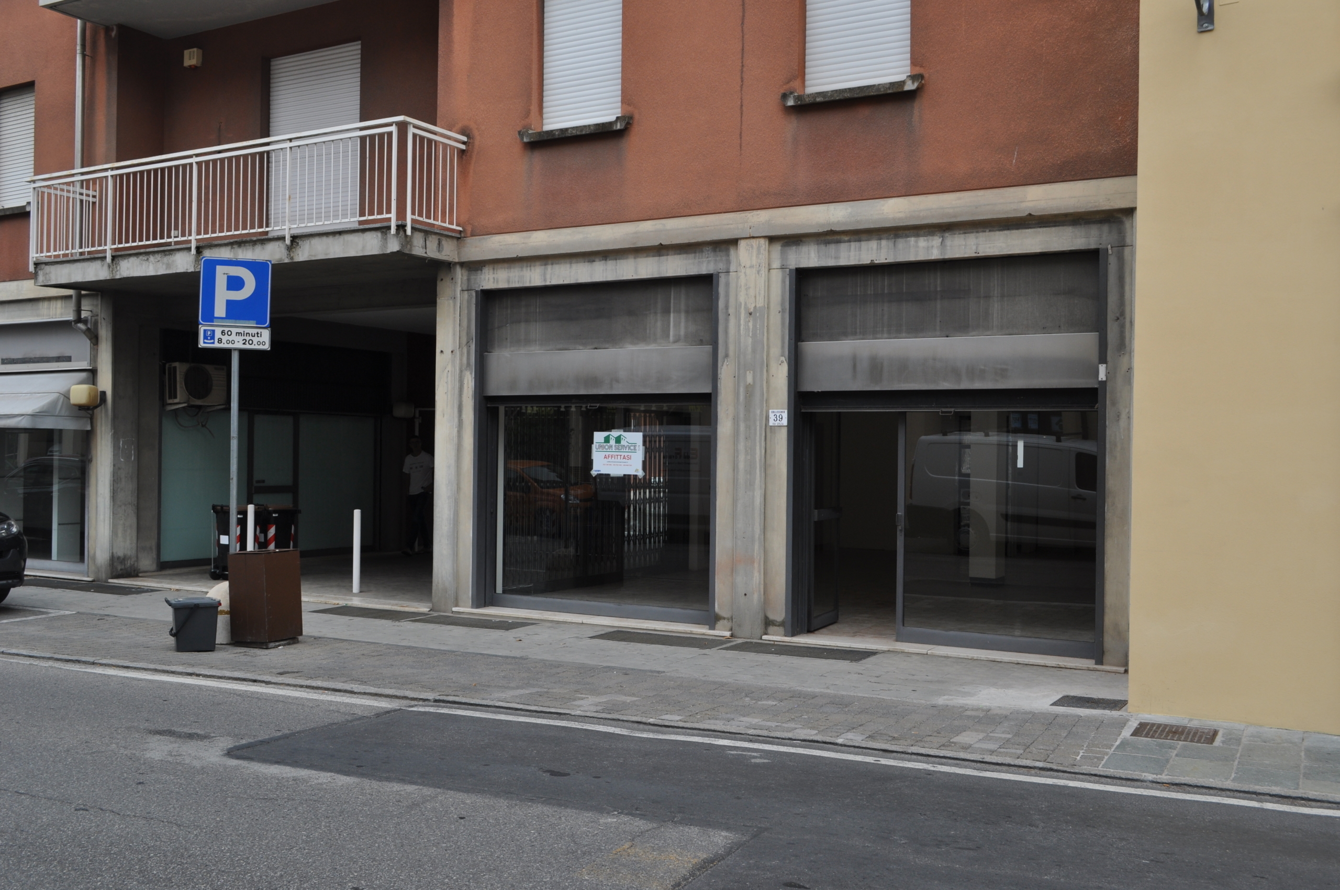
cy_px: 445
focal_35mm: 33
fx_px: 1227
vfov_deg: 39.9
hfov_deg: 57.3
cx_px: 670
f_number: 7.1
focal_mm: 22
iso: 200
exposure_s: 1/200
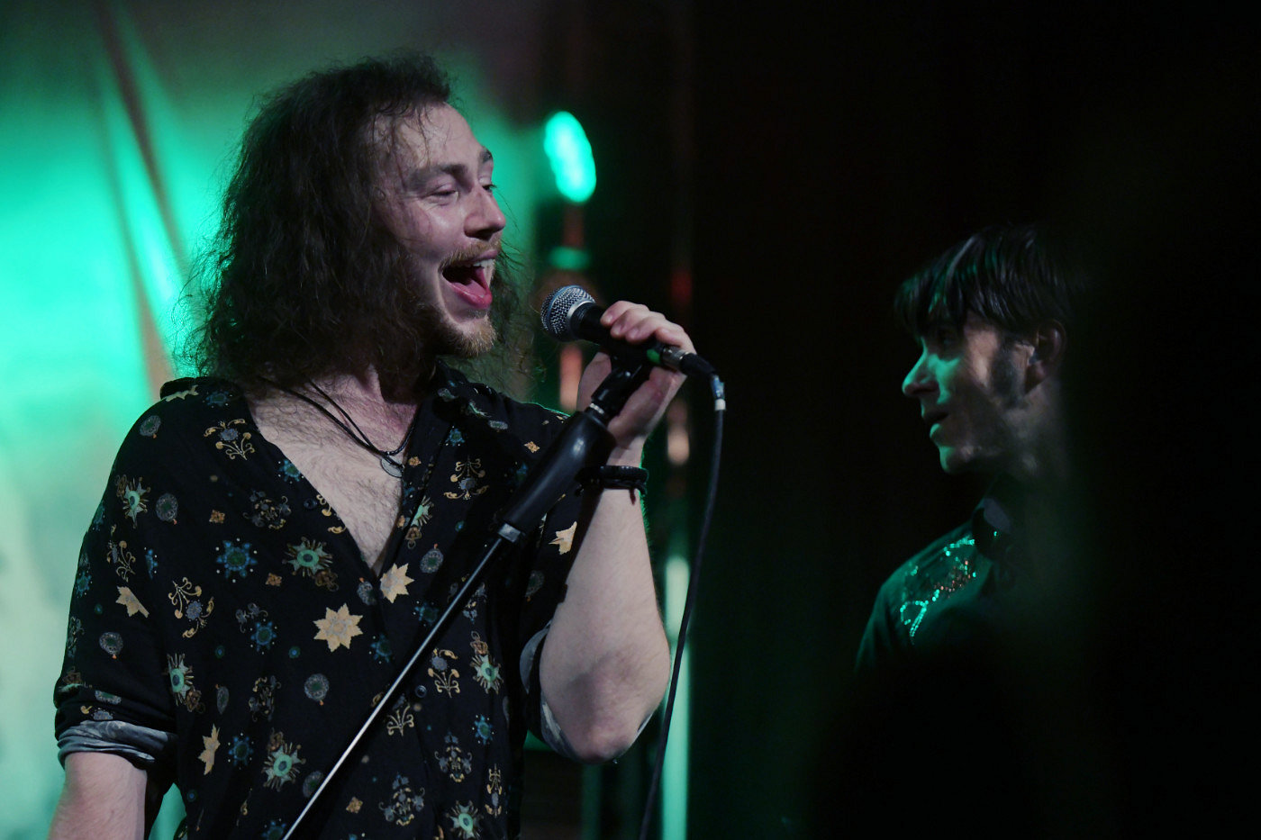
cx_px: 630
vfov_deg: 12.4
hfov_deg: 18.6
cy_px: 420
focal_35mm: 110
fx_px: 3852
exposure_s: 1/800
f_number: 2.8
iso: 4000
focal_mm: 110
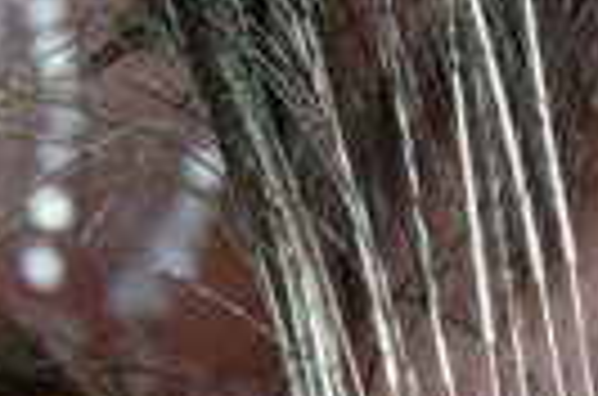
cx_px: 899
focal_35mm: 1807
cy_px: 180
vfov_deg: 0.8
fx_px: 29945
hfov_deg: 1.1
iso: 400
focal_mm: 200
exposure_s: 1/250
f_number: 8
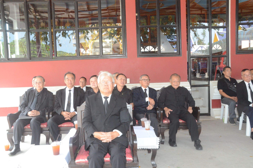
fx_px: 231
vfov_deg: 39.8
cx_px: 126
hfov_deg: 57.3
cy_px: 84
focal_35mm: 33
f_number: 10
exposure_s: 1/100
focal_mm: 22
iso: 3200
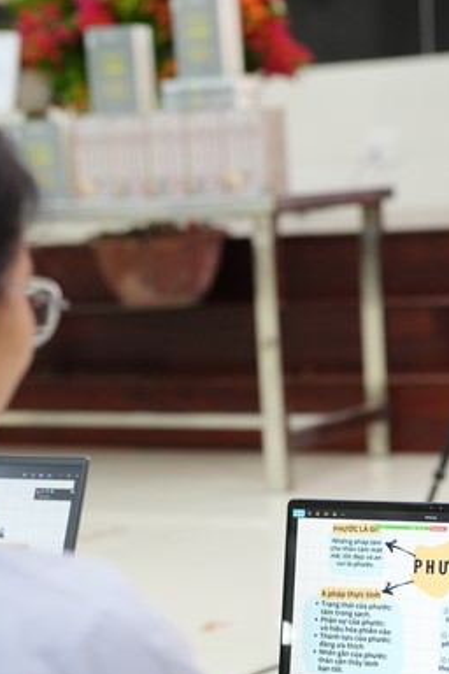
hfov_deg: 13.0
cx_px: 304
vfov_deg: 19.3
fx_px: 1964
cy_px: 511
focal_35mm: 105
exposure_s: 1/250
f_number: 3.2
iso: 4000
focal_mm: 62
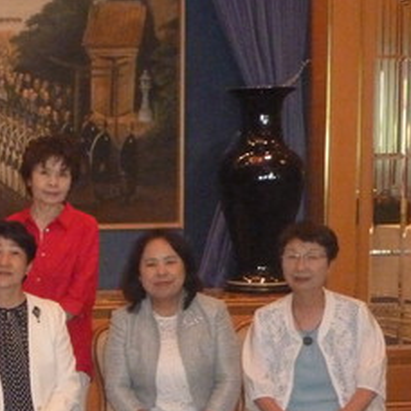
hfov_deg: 16.8
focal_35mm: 95
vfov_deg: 18.2
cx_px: -186
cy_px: 314
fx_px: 1276
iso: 1000
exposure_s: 1/60
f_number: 3.9
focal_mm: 6.4
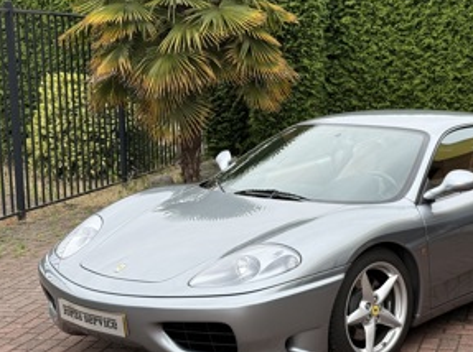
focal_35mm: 72
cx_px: 340
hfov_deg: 26.8
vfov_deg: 20.3
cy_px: 218
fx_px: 982
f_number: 1.78
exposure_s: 1/1185
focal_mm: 6.76
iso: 80
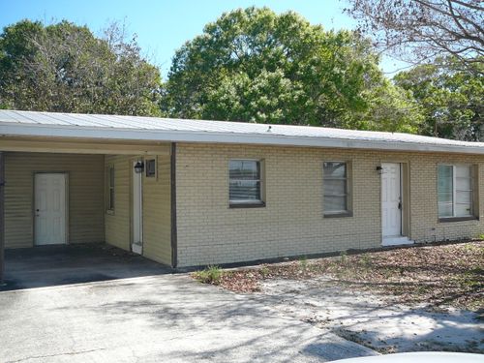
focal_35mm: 35
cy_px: 182
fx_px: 489
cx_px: 242
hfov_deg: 52.6
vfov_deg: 40.7
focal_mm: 5.2
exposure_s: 1/500
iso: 80
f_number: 2.8
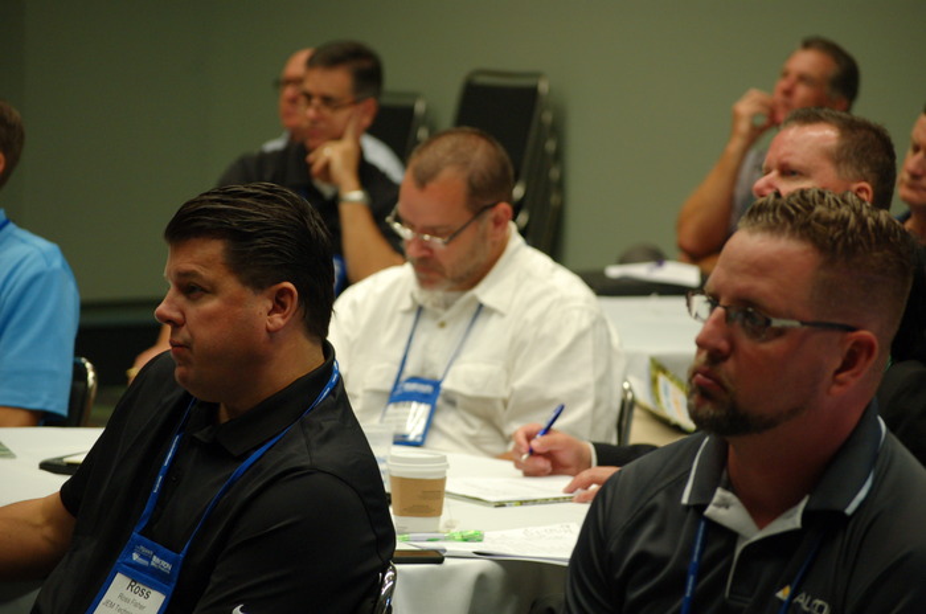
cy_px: 307
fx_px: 3851
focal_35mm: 150
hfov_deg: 13.7
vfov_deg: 9.1
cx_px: 463
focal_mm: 100
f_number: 4.5
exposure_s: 1/50
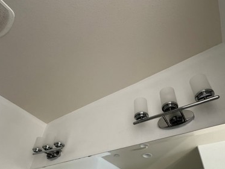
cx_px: 113
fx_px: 156
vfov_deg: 54.5
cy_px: 124
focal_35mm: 24
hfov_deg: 71.6
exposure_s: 1/82
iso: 320
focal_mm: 2.22
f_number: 2.2
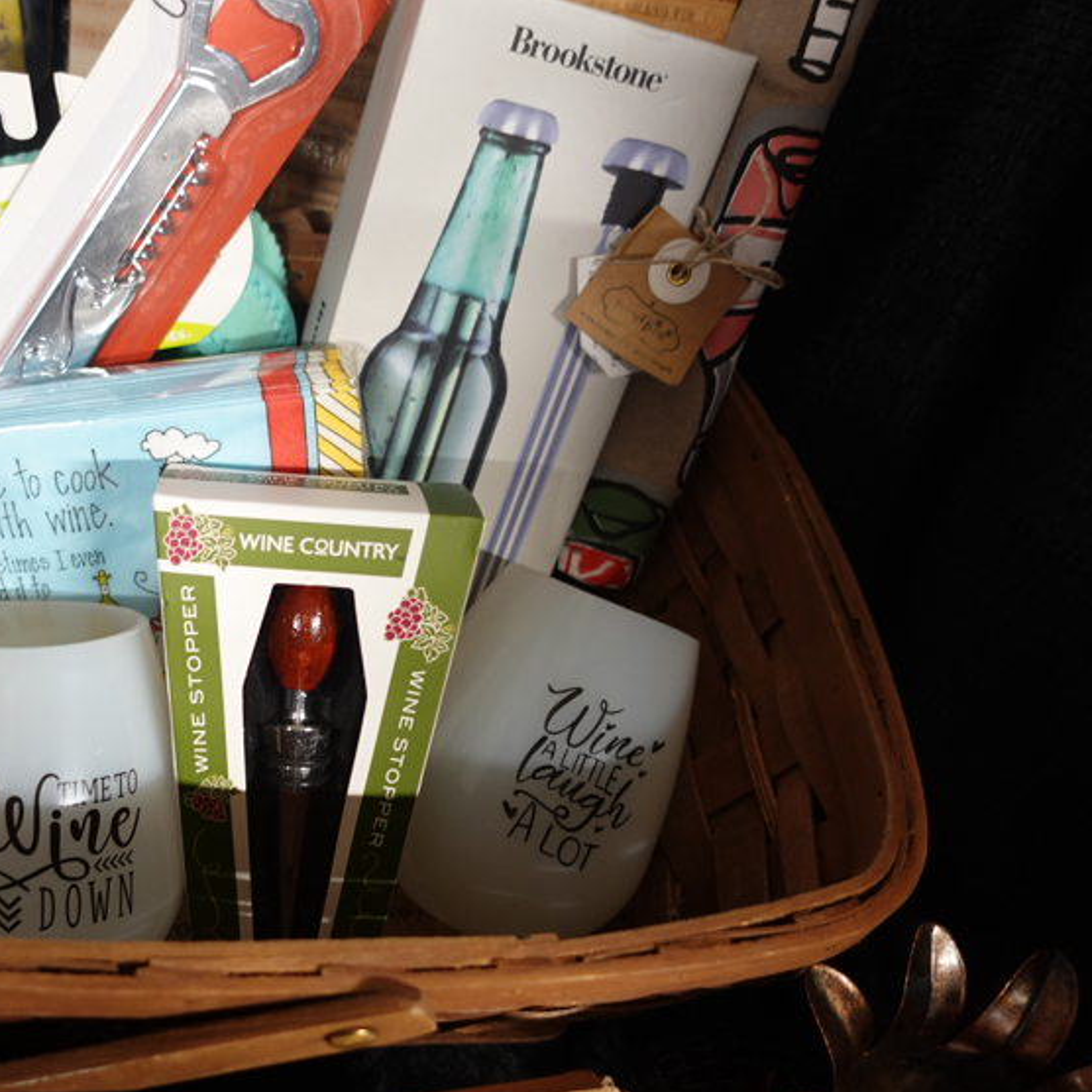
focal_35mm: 33
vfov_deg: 49.7
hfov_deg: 48.2
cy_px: 556
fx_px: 1178
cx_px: 297
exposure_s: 1/30
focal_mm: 9.4
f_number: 1.8
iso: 400
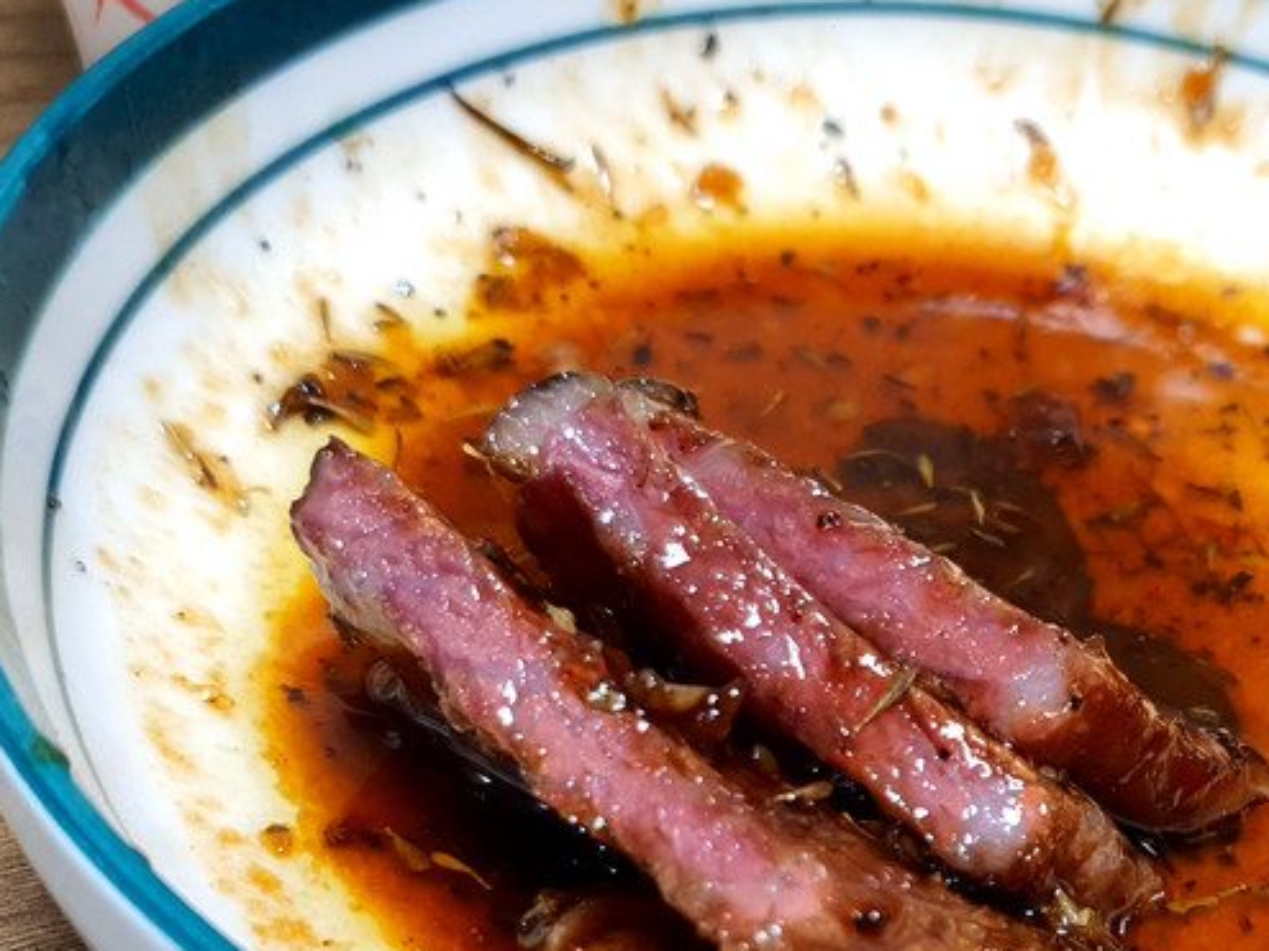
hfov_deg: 33.2
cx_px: 1042
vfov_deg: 25.7
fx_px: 2052
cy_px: 731
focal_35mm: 56
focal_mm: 4.3
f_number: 1.5
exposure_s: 1/60
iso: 80
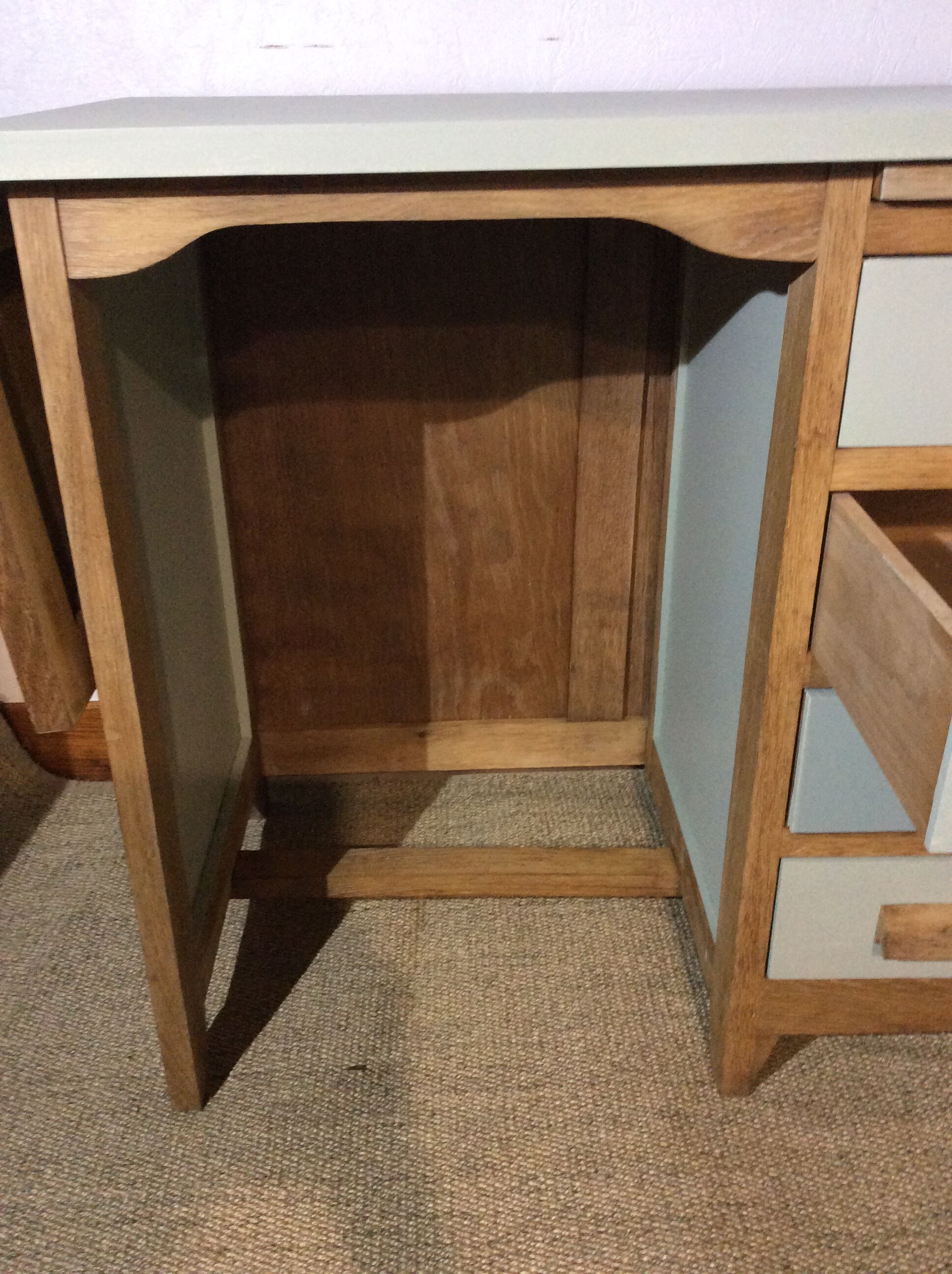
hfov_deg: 44.1
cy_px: 637
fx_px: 1177
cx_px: 476
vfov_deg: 56.9
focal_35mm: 32
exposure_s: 1/25
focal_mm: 3.3
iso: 200
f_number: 2.4
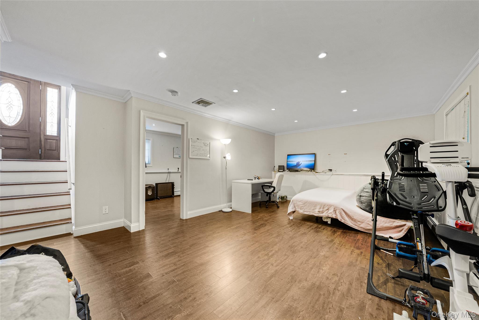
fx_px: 160
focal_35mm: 12
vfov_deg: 90.1
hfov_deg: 112.6
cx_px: 240
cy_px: 160
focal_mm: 12
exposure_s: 1/3
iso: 800
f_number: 9
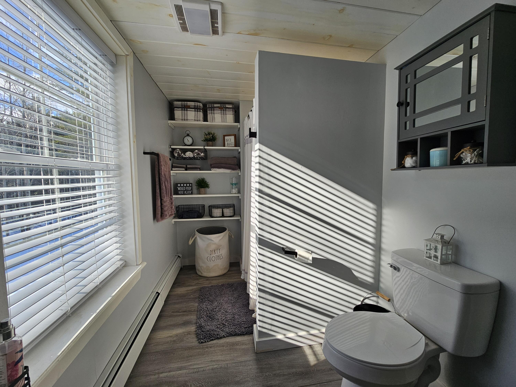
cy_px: 194
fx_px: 194
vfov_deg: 89.9
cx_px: 258
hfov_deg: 106.2
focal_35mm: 13
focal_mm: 2.2
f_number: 2.2
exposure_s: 1/347
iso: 50
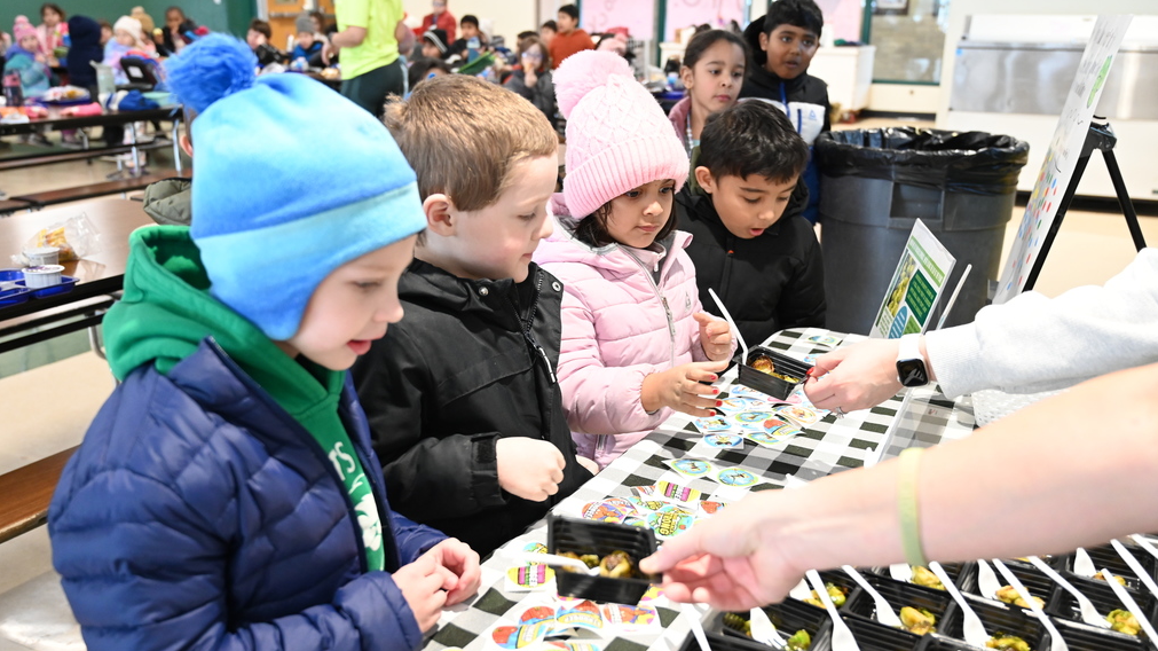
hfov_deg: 56.6
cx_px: 584
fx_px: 1074
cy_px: 378
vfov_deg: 33.6
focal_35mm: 35
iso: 3200
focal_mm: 33
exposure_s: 1/125
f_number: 4
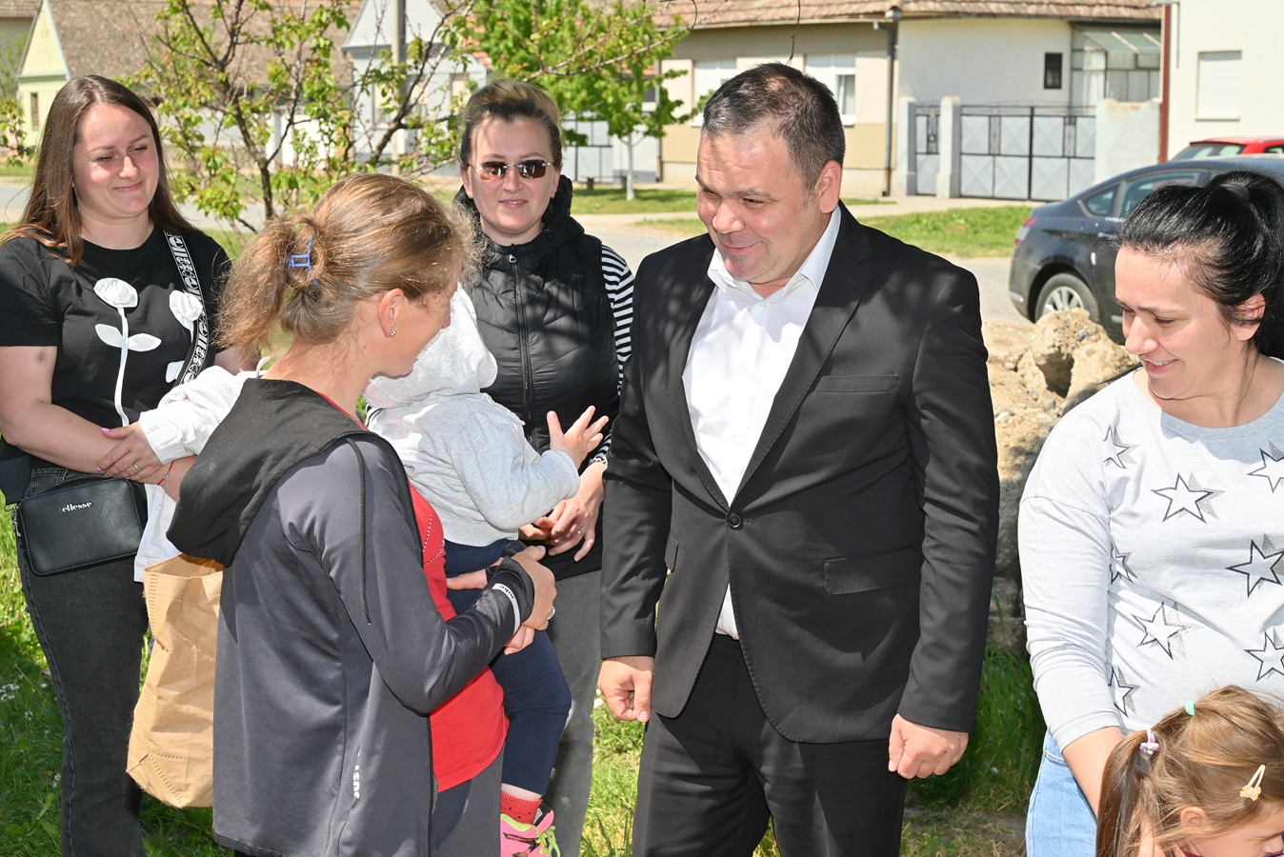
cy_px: 428
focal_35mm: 60
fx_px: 2141
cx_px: 642
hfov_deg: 33.4
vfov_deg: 22.6
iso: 100
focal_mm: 60
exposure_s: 1/200
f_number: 10
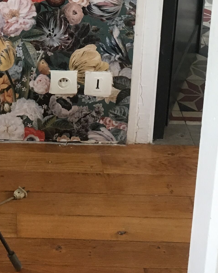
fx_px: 766
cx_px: -16
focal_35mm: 95
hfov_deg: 15.8
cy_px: -98
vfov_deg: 18.5
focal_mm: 4.15
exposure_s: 1/33
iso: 125
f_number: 2.2
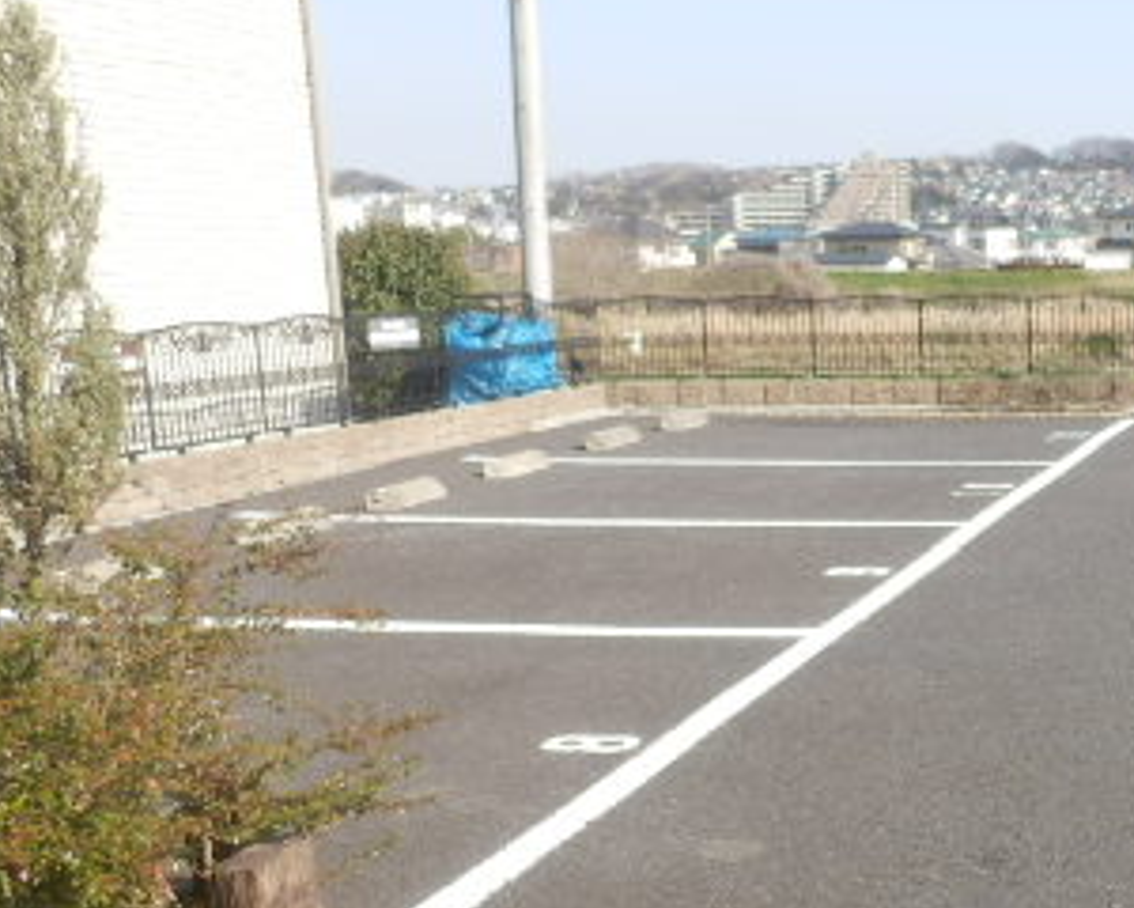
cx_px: 1191
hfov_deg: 33.4
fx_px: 1678
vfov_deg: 30.2
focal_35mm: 50
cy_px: 549
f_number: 3
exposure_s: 1/500
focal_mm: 4.2
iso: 80
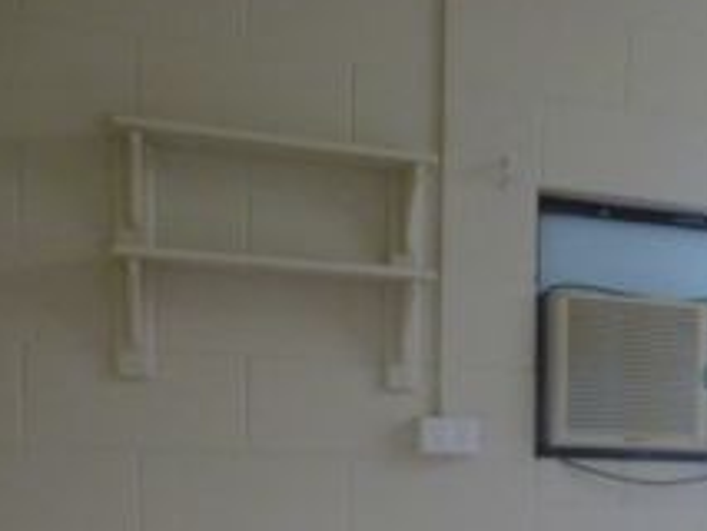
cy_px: 587
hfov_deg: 28.2
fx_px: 1267
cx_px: 793
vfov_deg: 22.3
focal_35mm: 62
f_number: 3.3
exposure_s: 1/60
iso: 400
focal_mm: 4.3
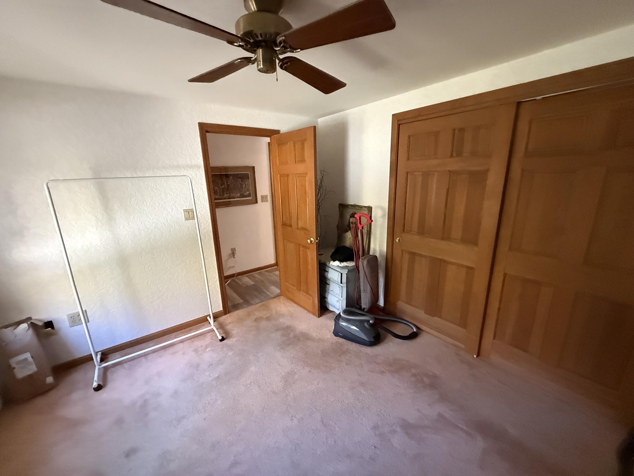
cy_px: 238
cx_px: 317
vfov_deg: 85.7
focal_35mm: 14
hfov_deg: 102.1
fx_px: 256
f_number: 2.2
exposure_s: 1/60
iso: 1250
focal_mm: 2.22
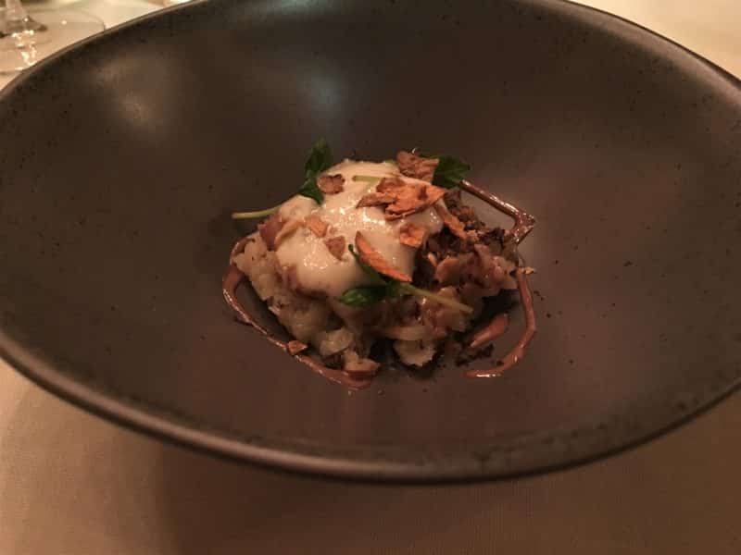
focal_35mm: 29
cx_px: 370
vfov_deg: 48.2
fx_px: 621
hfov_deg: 61.7
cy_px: 278
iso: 500
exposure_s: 1/17
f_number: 2.2
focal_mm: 4.15
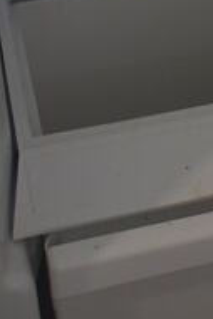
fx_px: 1152
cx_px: 377
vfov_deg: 14.2
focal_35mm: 130
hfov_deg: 10.0
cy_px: -226
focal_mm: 18
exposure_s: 1/125
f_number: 5.6
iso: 320
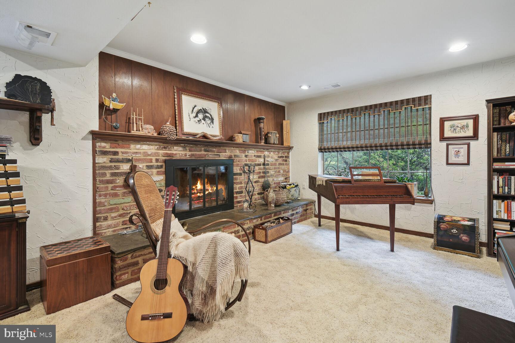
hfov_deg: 96.7
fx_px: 229
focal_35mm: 16
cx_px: 258
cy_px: 172
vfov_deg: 73.7
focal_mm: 16
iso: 400
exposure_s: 1/2.5
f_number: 8
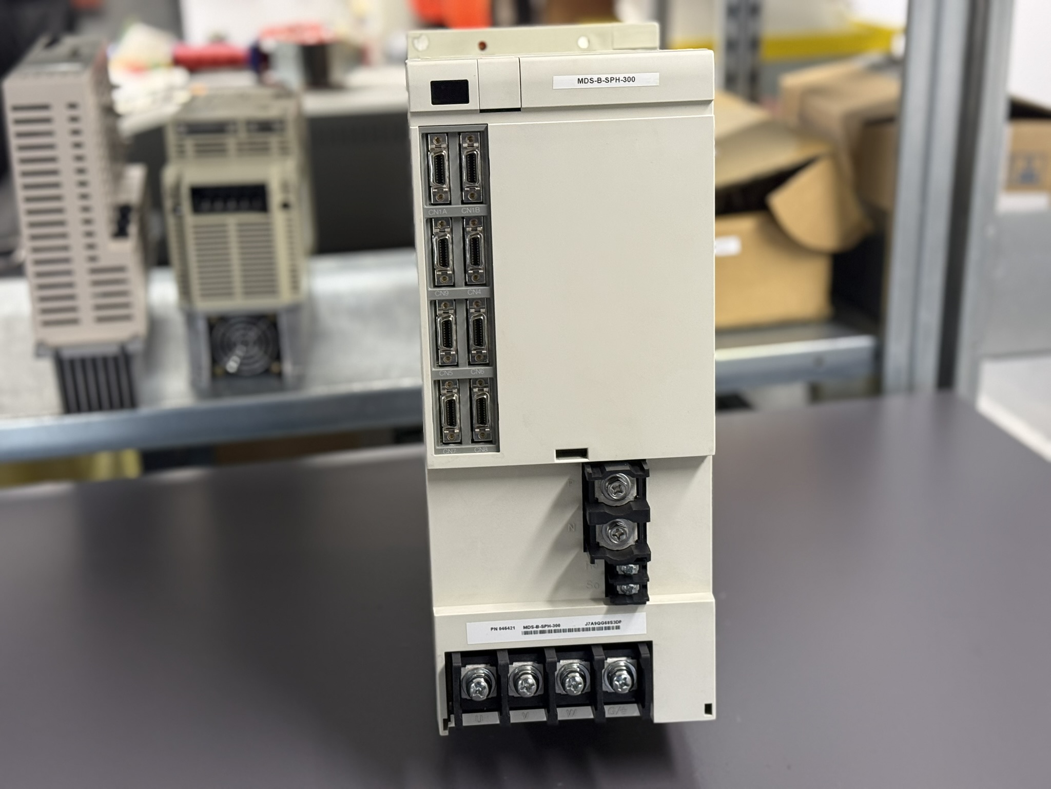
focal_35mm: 48
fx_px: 1457
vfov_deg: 30.3
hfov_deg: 39.7
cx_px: 526
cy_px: 394
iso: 200
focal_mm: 6.76
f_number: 1.78
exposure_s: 1/50
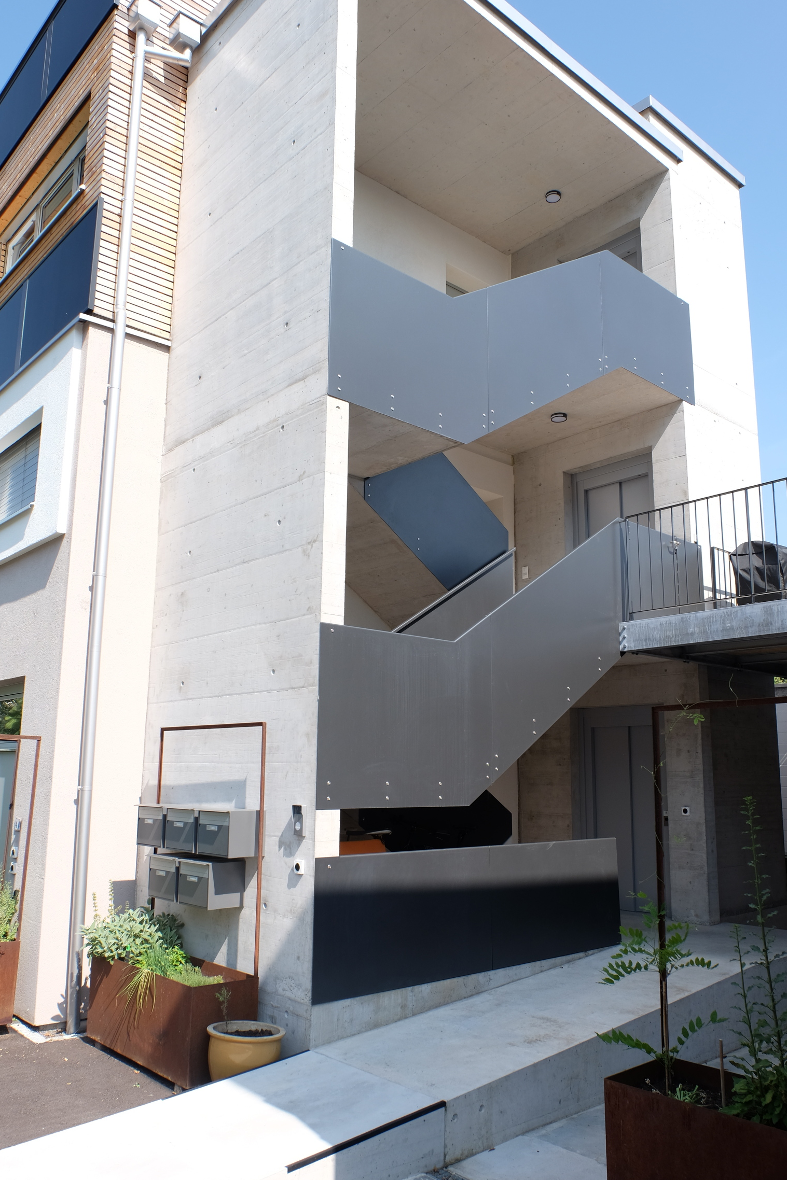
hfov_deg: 47.9
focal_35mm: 27
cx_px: 400
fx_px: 885
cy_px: 602
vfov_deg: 67.4
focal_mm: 16
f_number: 5.6
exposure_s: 1/300
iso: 200
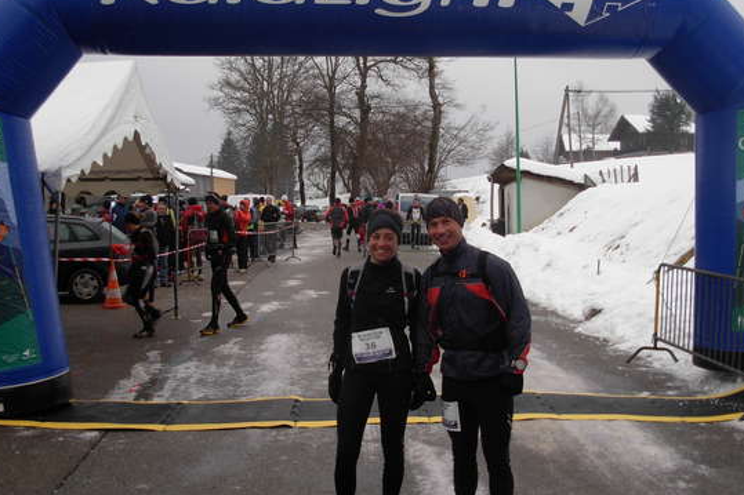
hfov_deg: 44.5
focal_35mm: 44
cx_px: 373
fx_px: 909
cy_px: 212
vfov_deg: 30.5
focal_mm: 6.3
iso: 79
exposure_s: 1/64
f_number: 2.9
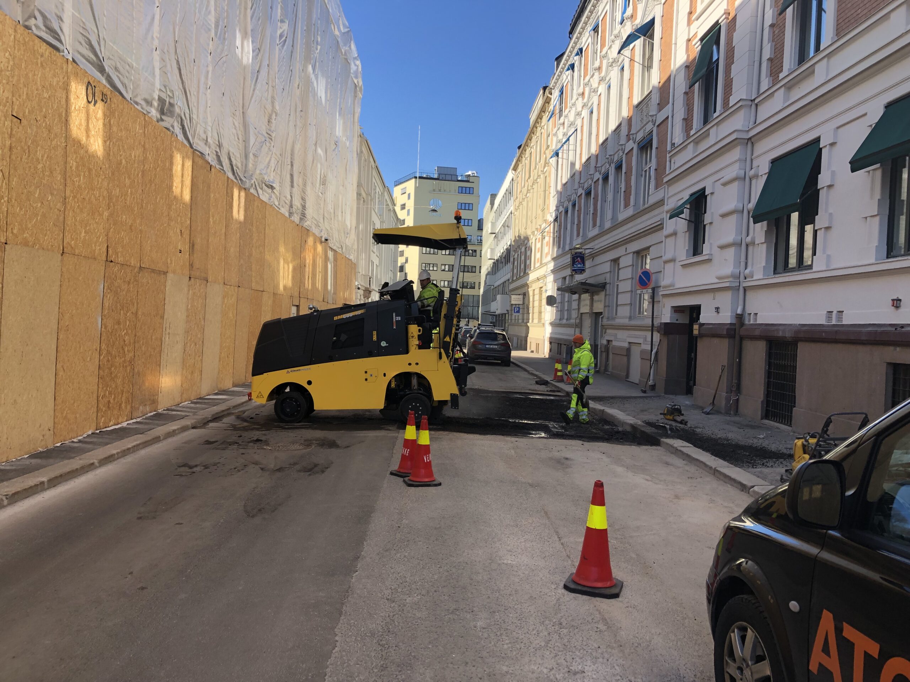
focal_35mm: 28
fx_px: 736
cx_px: 455
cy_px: 341
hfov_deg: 63.4
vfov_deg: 49.7
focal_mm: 3.99
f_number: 1.8
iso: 20
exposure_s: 1/727
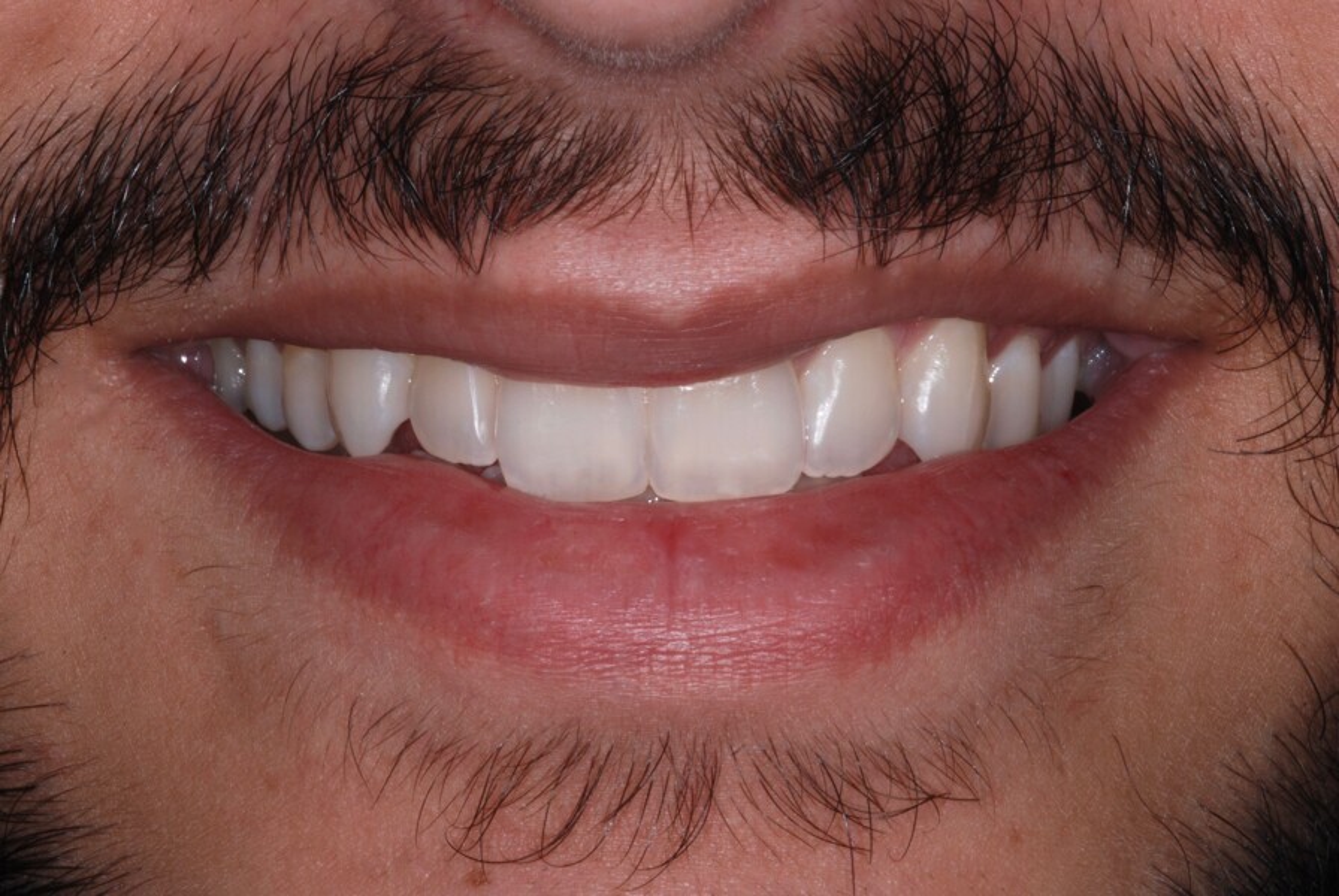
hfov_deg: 13.0
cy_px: 448
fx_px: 5866
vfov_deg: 8.7
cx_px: 670
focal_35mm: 158
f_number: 36
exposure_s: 1/125
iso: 100
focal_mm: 105
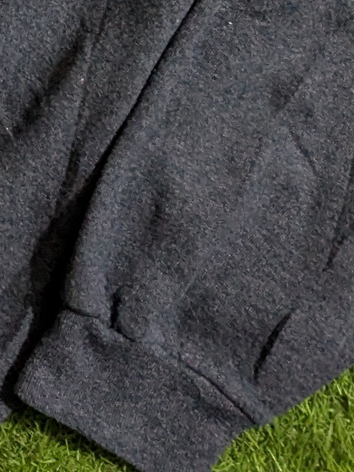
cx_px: -417
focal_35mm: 132
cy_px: -654
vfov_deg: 12.1
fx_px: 1799
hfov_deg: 10.1
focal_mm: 4.38
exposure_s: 1/25
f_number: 1.73
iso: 264
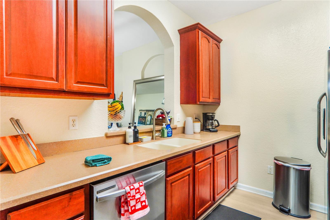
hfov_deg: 90.0
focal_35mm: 18
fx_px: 165
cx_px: 165
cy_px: 110
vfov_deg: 67.4
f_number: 2.5
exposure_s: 1/50
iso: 400
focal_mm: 12
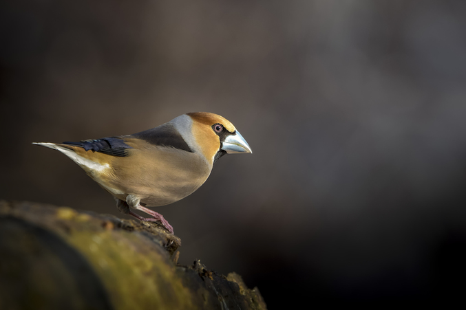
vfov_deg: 1.3
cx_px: 257
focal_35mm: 1063
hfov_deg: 1.9
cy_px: 170
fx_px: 13756
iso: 200
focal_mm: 600
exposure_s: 1/50
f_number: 7.1
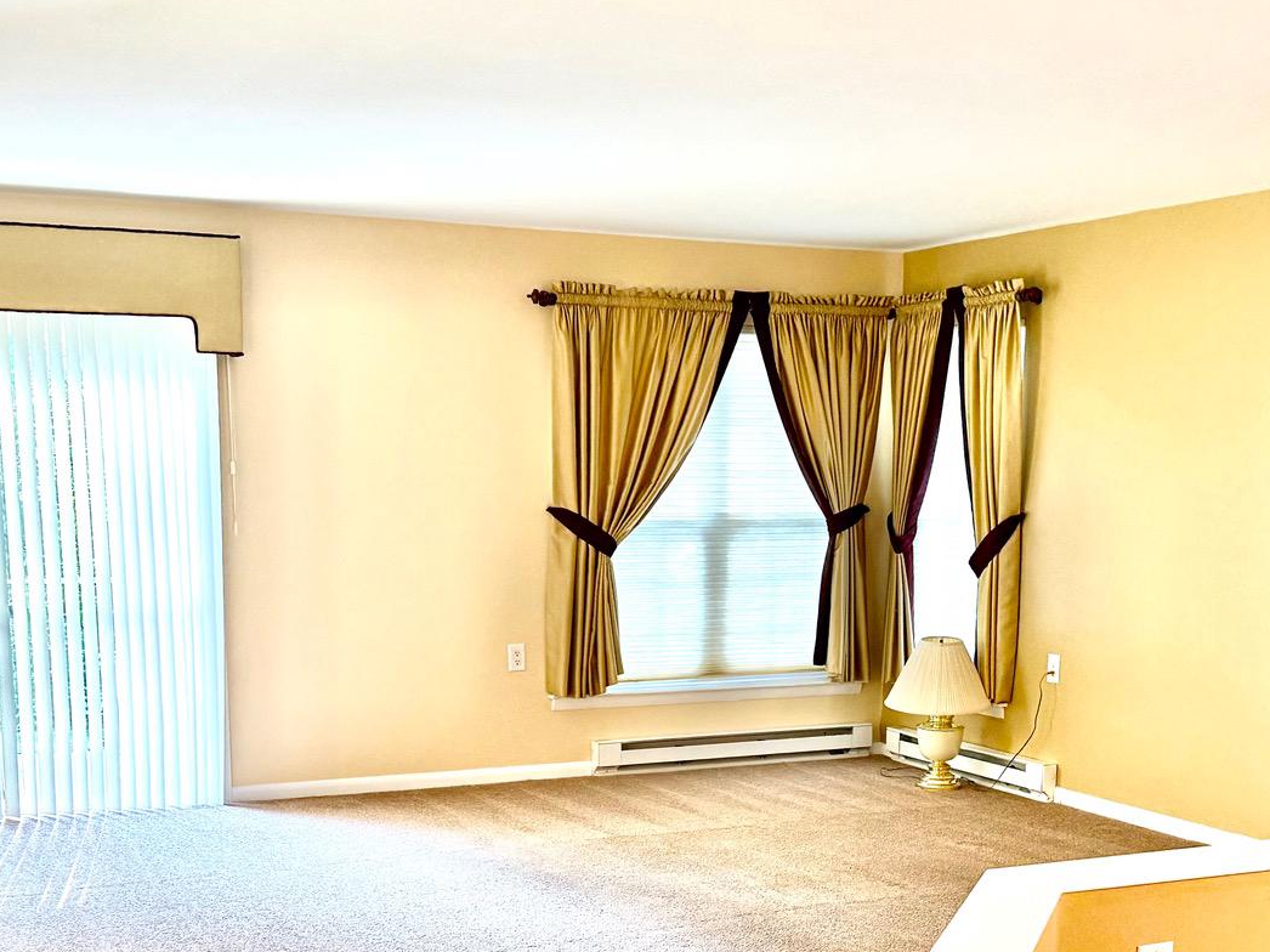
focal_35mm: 47
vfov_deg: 29.7
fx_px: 1724
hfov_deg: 40.4
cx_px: 639
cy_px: 837
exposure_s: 1/60
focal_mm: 6.76
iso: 200
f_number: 1.78
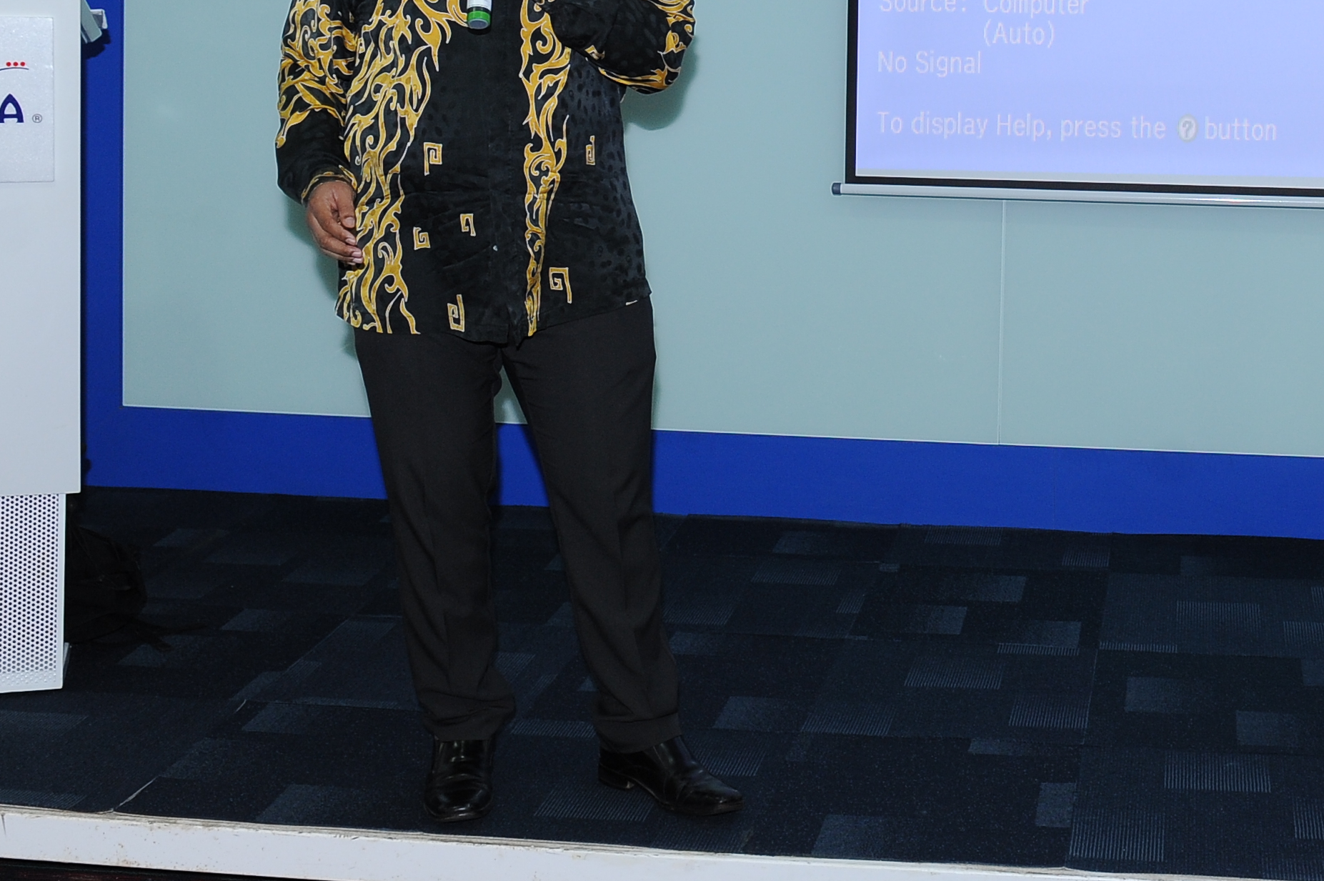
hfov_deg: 31.5
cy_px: 14
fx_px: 2279
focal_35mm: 62
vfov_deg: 21.2
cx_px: 1062
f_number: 3.5
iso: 640
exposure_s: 1/100
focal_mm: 27
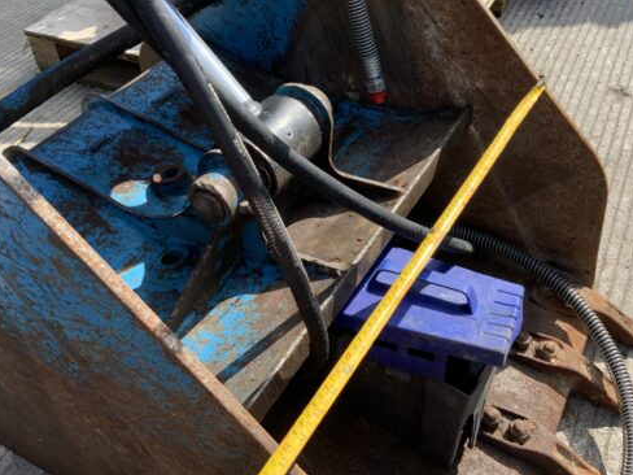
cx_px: 370
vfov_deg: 37.5
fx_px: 695
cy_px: 186
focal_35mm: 38
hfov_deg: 48.8
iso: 16
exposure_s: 1/683
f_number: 1.8
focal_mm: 3
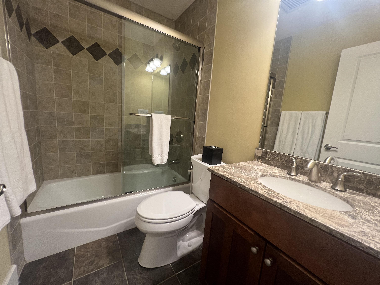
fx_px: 143
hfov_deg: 106.2
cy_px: 142
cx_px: 190
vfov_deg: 89.9
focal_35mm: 13
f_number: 1.8
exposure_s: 1/60
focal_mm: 1.57
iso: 160
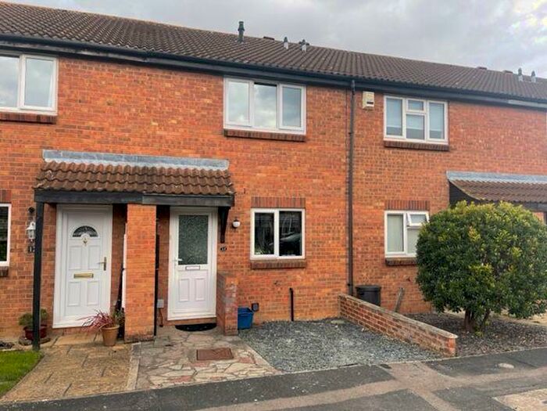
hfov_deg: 67.3
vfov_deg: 53.1
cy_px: 206
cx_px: 274
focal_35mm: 26
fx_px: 411
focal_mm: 5.1
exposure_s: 1/370
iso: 32
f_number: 1.6
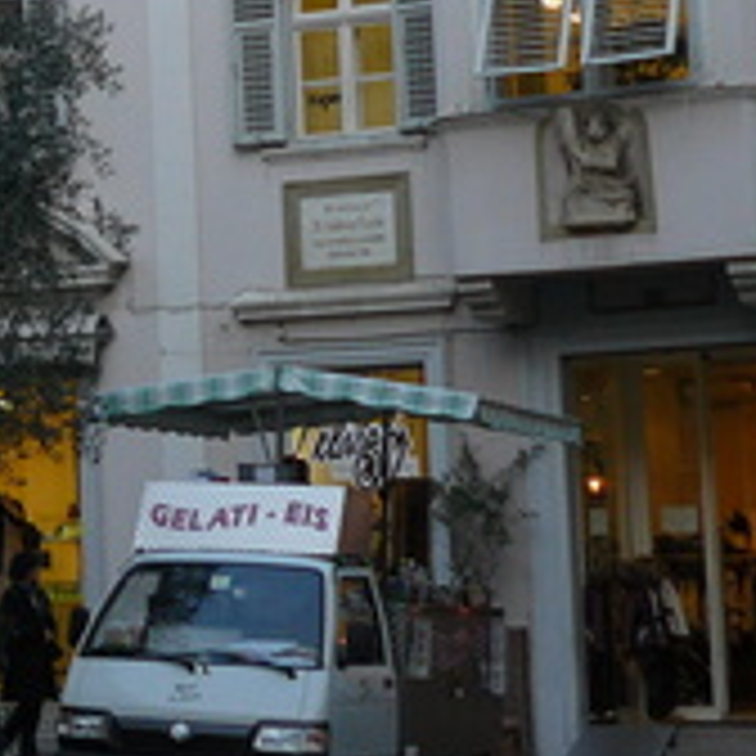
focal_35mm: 121
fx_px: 2990
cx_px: -508
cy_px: -18
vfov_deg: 14.2
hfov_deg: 13.3
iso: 100
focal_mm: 6
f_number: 2.8
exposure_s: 1/60
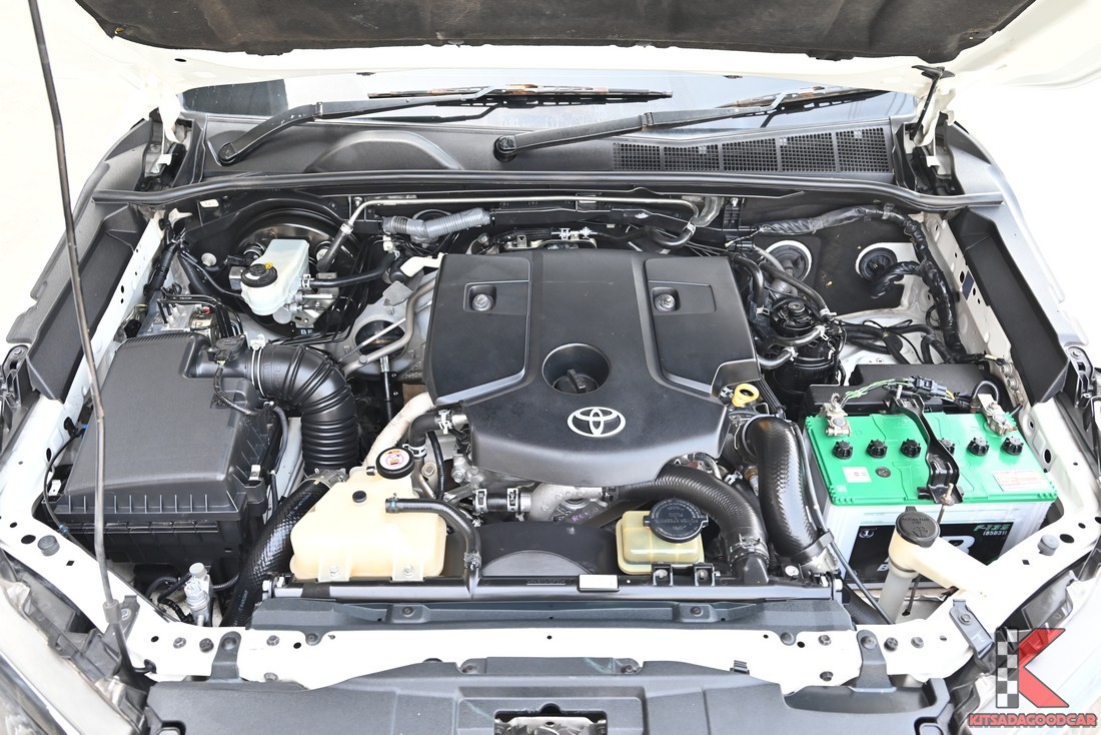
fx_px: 948
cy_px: 368
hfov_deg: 60.3
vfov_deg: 42.3
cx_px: 550
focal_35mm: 31
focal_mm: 31
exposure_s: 1/125
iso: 800
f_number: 5.6
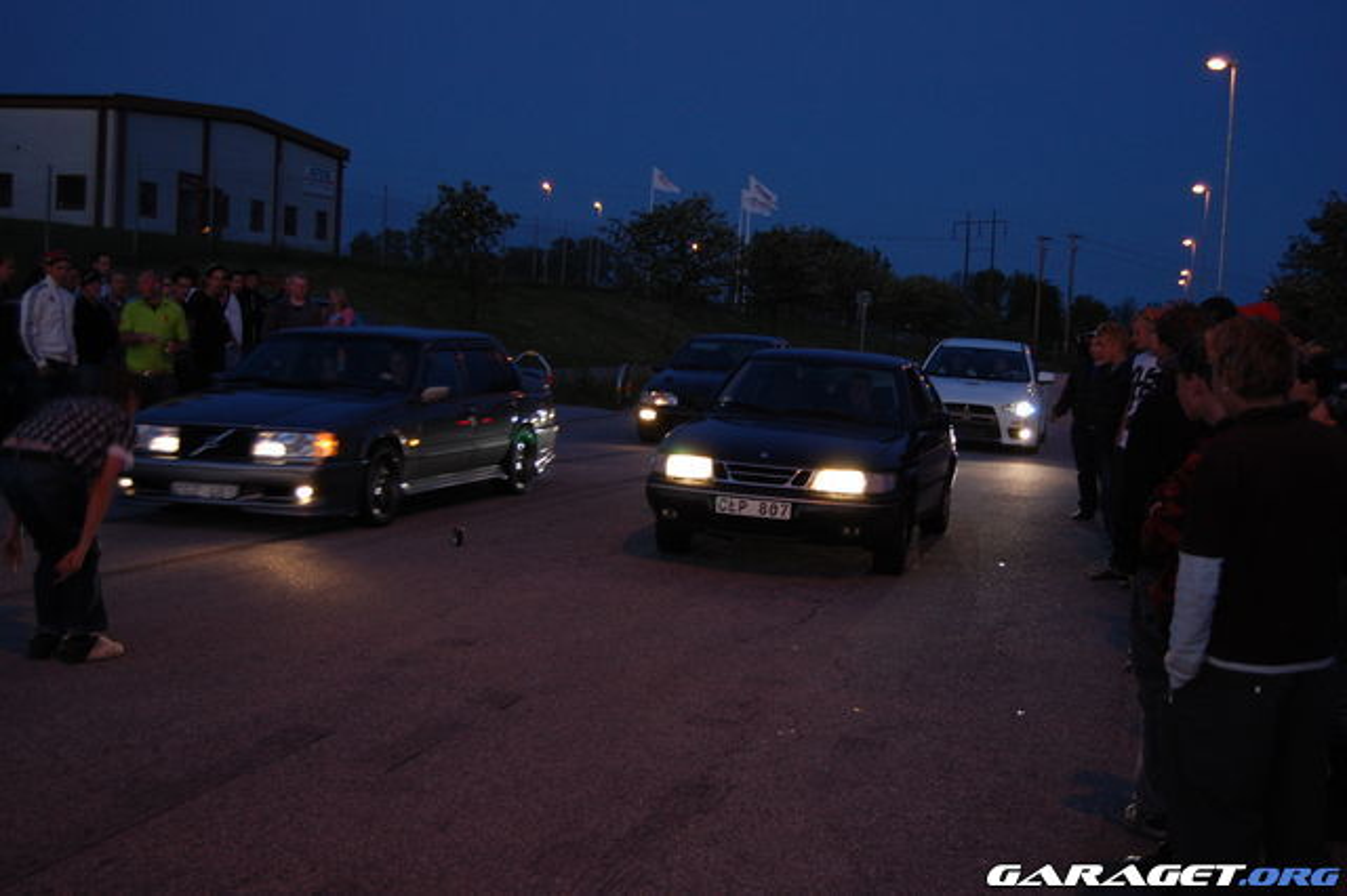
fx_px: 1795
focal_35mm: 48
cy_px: 448
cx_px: 674
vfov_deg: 28.0
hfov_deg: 41.1
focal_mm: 32
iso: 500
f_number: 4.5
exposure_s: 1/30
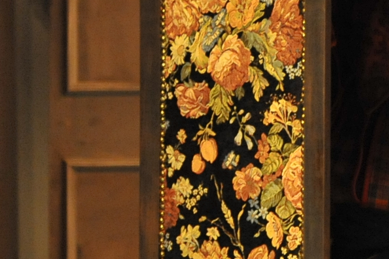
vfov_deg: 2.6
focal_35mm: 527
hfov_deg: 3.9
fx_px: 5695
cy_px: -44
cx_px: 810
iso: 2500
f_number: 2.8
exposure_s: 1/200
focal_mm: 102
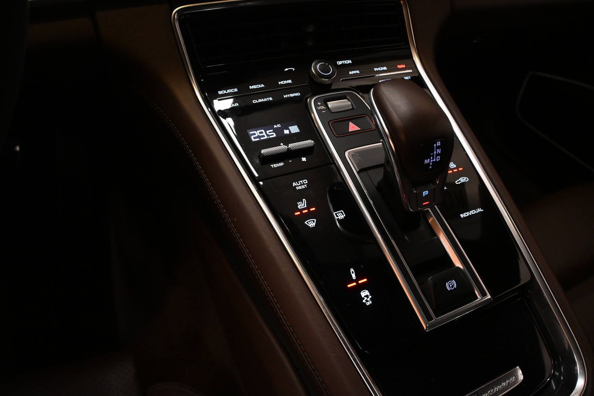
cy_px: 198
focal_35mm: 46
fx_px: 755
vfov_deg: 29.4
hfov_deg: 43.0
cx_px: 297
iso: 3200
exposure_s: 1/200
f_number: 7.1
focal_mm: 30.5
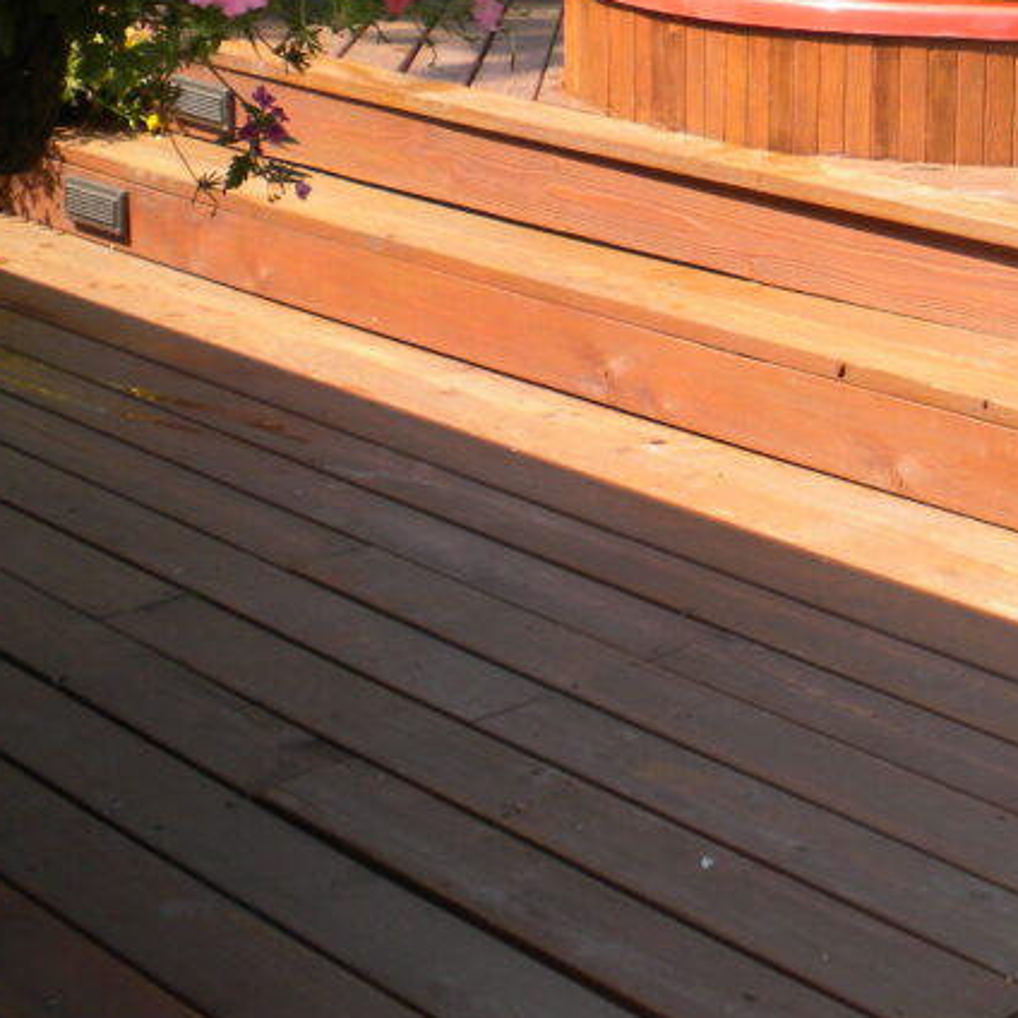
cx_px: 965
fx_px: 2628
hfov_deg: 21.3
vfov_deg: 21.7
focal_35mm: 79
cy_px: 238
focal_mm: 6.6
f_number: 3.5
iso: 64
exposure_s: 1/219
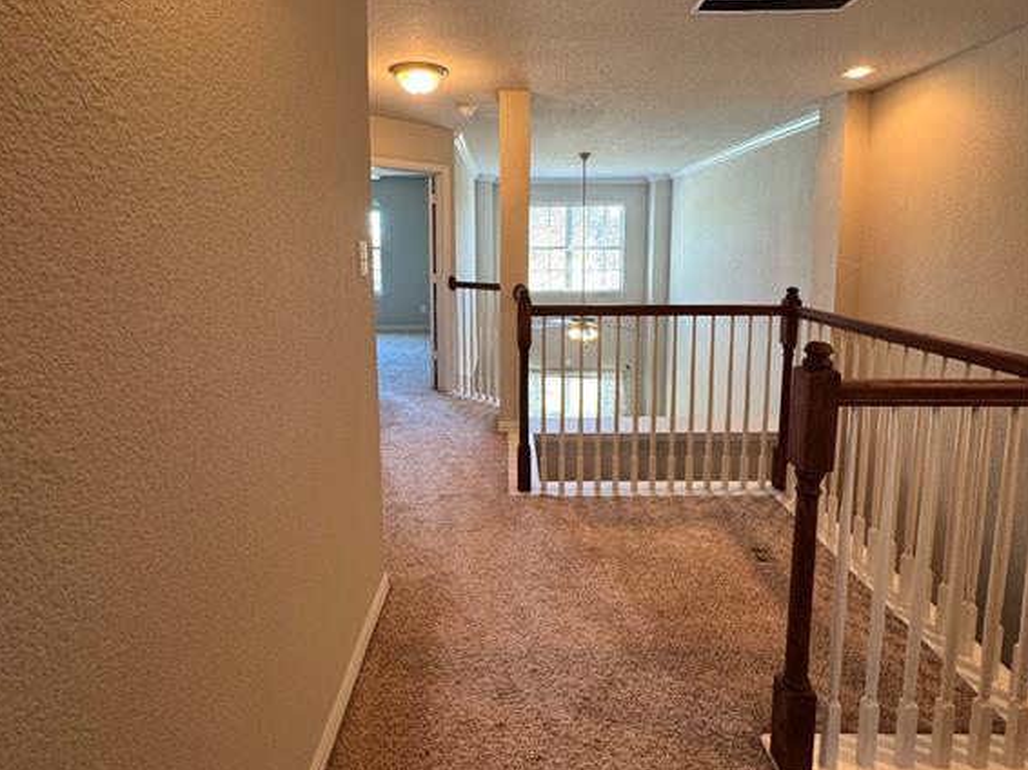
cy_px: 312
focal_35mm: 19
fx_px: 564
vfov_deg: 68.0
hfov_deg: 84.7
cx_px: 510
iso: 250
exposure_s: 1/60
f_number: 2.2
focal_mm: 2.22
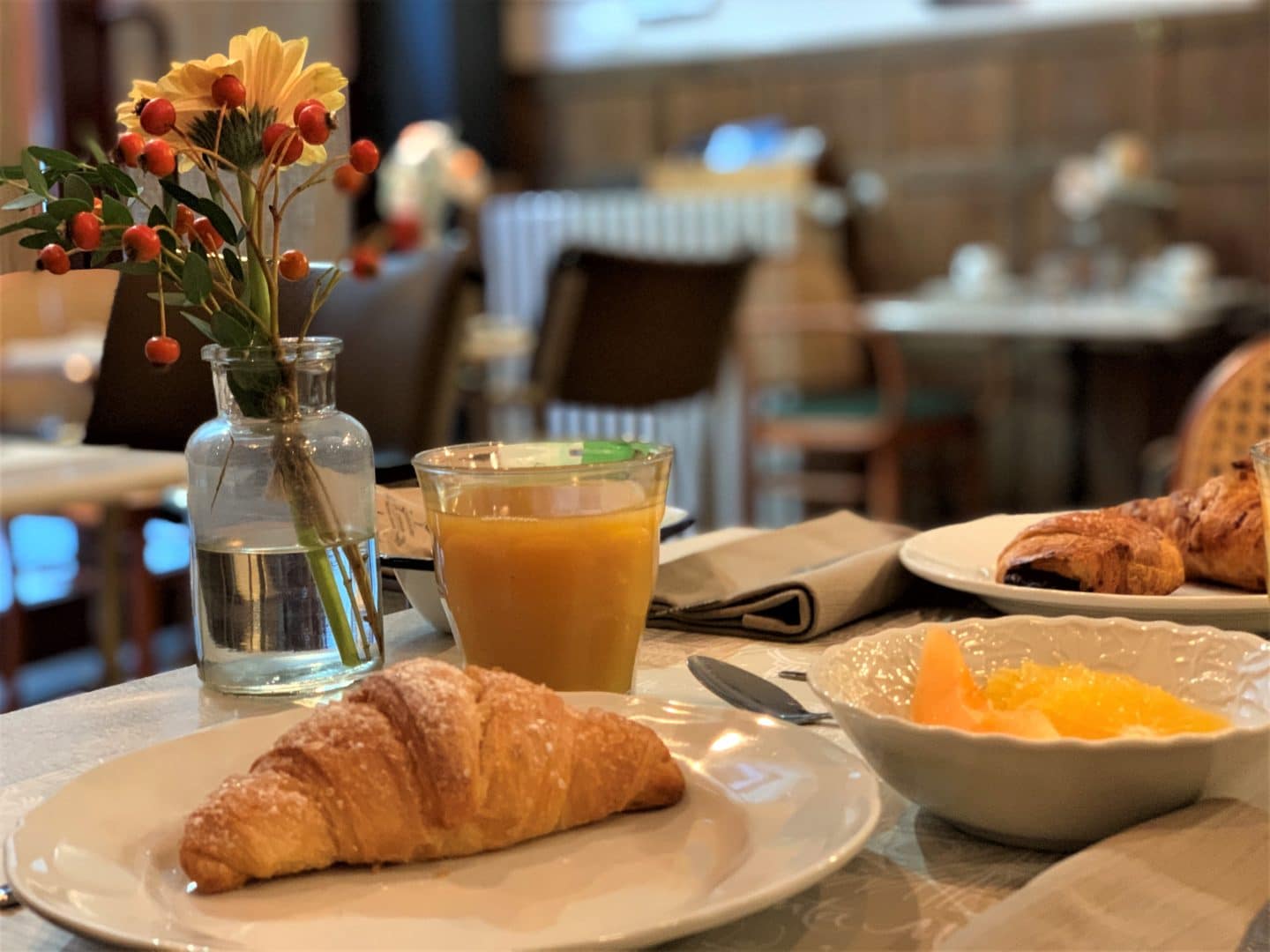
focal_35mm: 52
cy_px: 476
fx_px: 1908
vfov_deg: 28.0
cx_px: 635
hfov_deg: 36.8
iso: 400
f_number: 2.4
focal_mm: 6
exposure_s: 1/33
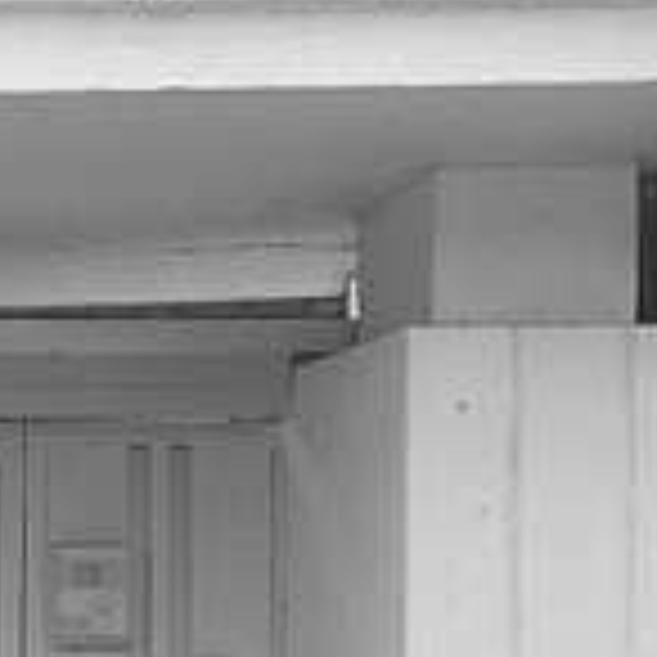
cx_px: -126
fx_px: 1696
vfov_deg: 21.4
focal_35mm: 79
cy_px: 594
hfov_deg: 20.5
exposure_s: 1/216
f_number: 2.2
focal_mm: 4.15
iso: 32
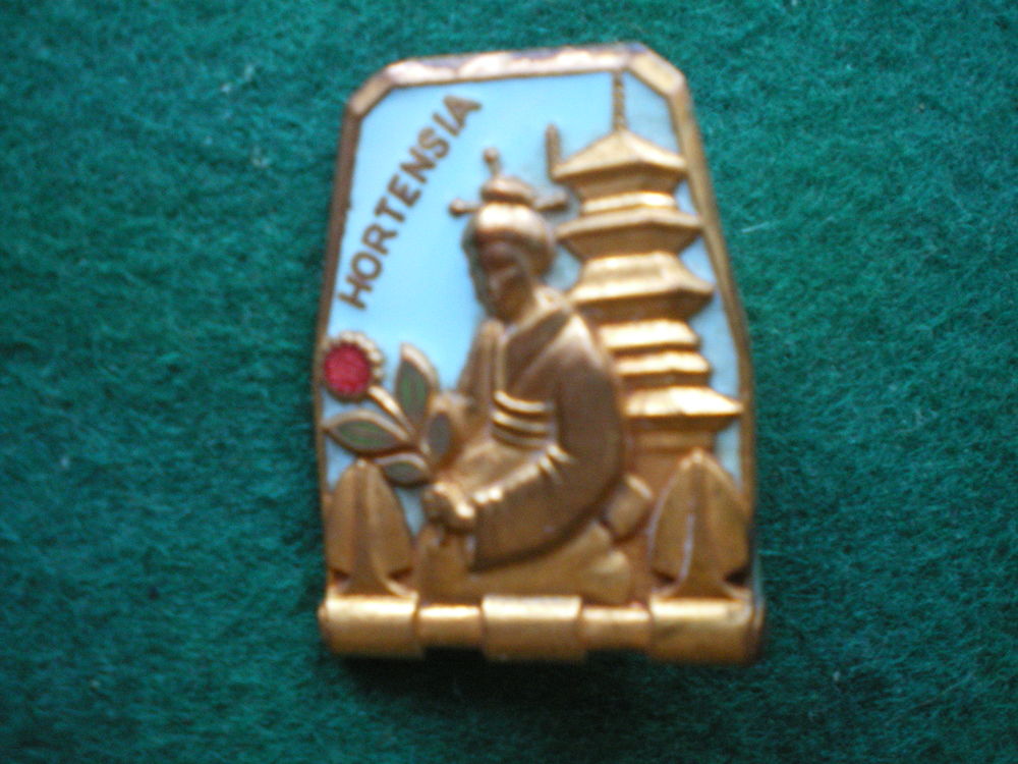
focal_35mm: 38
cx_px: 509
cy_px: 382
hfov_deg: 49.0
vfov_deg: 37.7
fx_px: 1118
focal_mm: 6.3
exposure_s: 1/10
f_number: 3.1
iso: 400
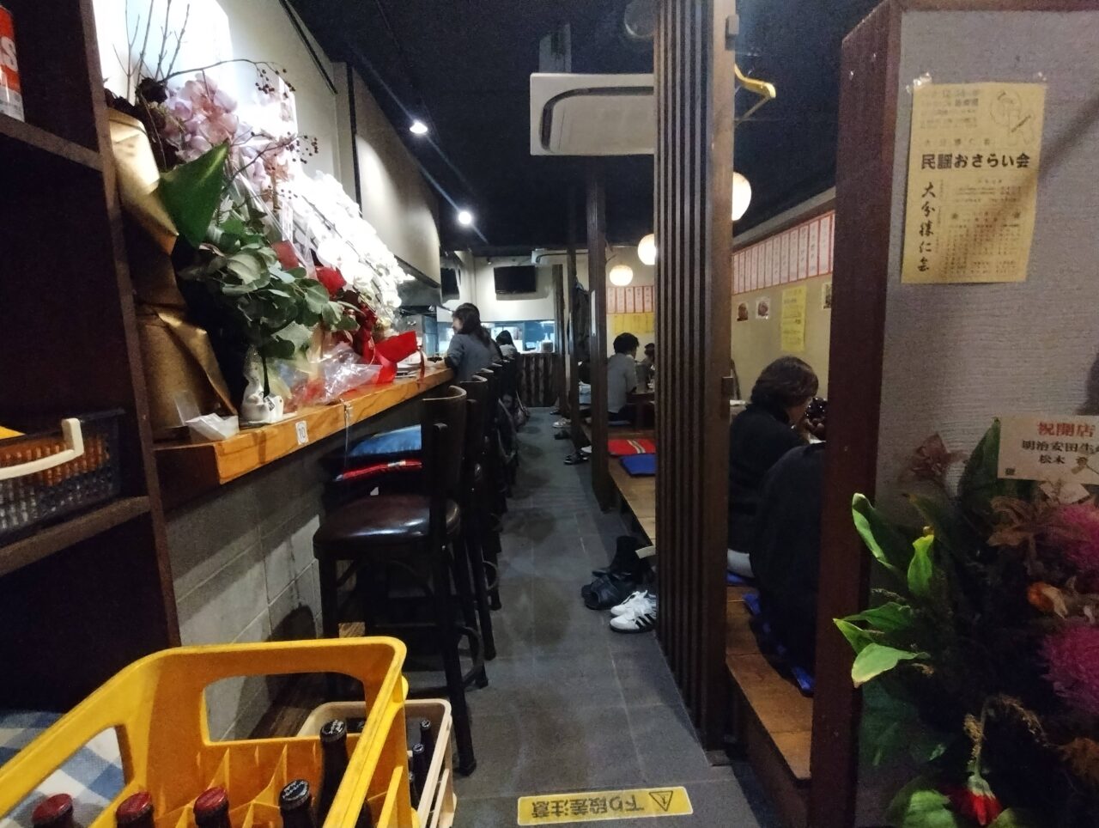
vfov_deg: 78.3
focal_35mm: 16
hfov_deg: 94.4
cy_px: 414
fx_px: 509
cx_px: 550
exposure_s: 1/25
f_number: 2.2
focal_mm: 1.66
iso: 1319
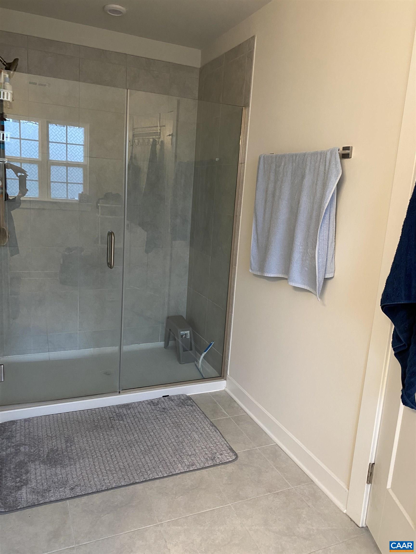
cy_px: 277
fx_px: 417
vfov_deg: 67.3
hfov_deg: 53.1
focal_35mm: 26
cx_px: 208
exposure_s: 1/60
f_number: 1.8
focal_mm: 4.25
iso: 250
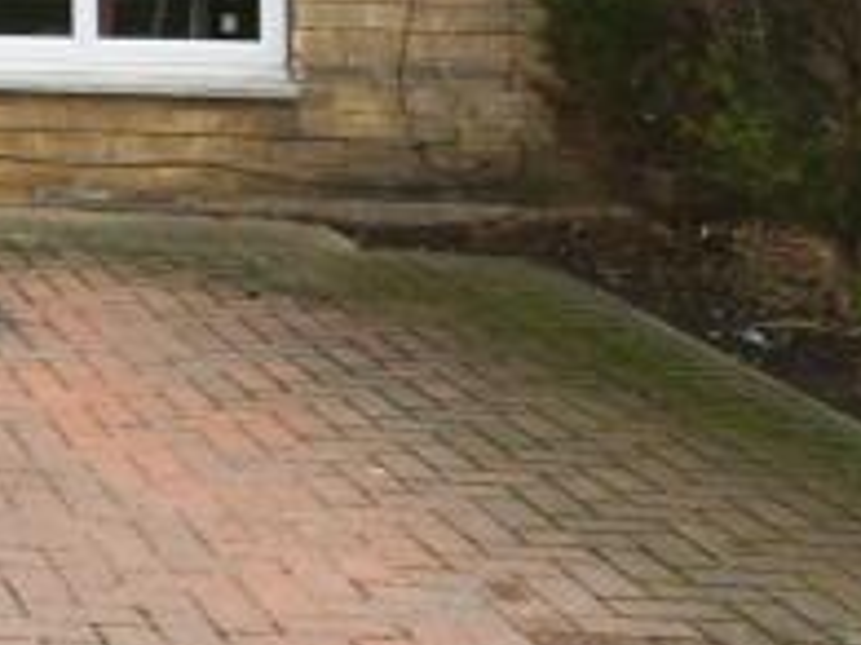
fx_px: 2386
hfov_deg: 15.8
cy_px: -320
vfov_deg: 14.4
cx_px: -887
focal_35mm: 96
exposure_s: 1/125
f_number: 7.1
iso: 800
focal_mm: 13
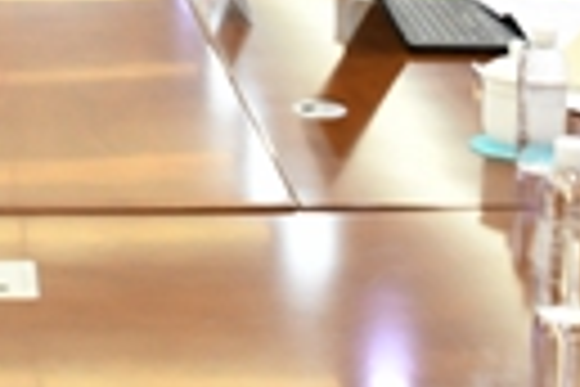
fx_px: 1804
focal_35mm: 112
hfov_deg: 17.2
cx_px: -157
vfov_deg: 11.4
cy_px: -306
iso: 1600
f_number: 4
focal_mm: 24
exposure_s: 1/80
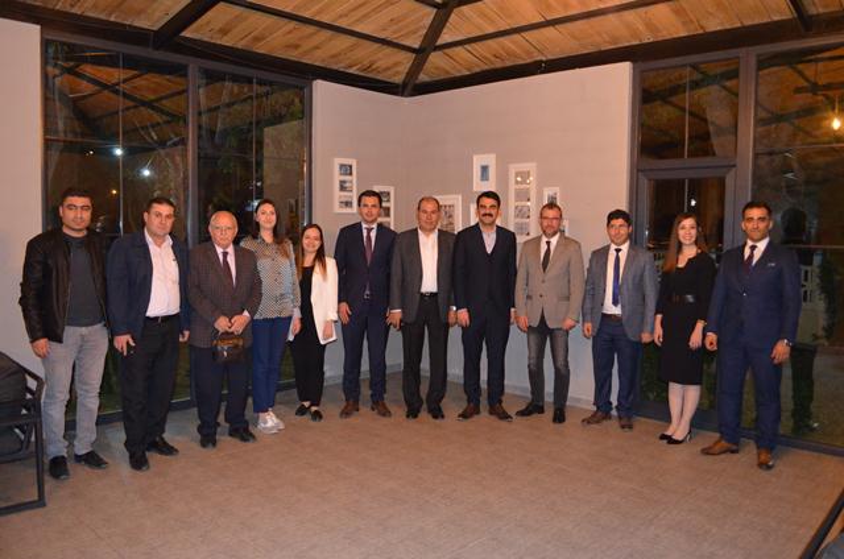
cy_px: 280
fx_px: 632
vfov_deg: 47.7
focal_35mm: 27
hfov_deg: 67.5
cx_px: 422
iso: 3200
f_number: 3.5
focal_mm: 18
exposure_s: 1/60
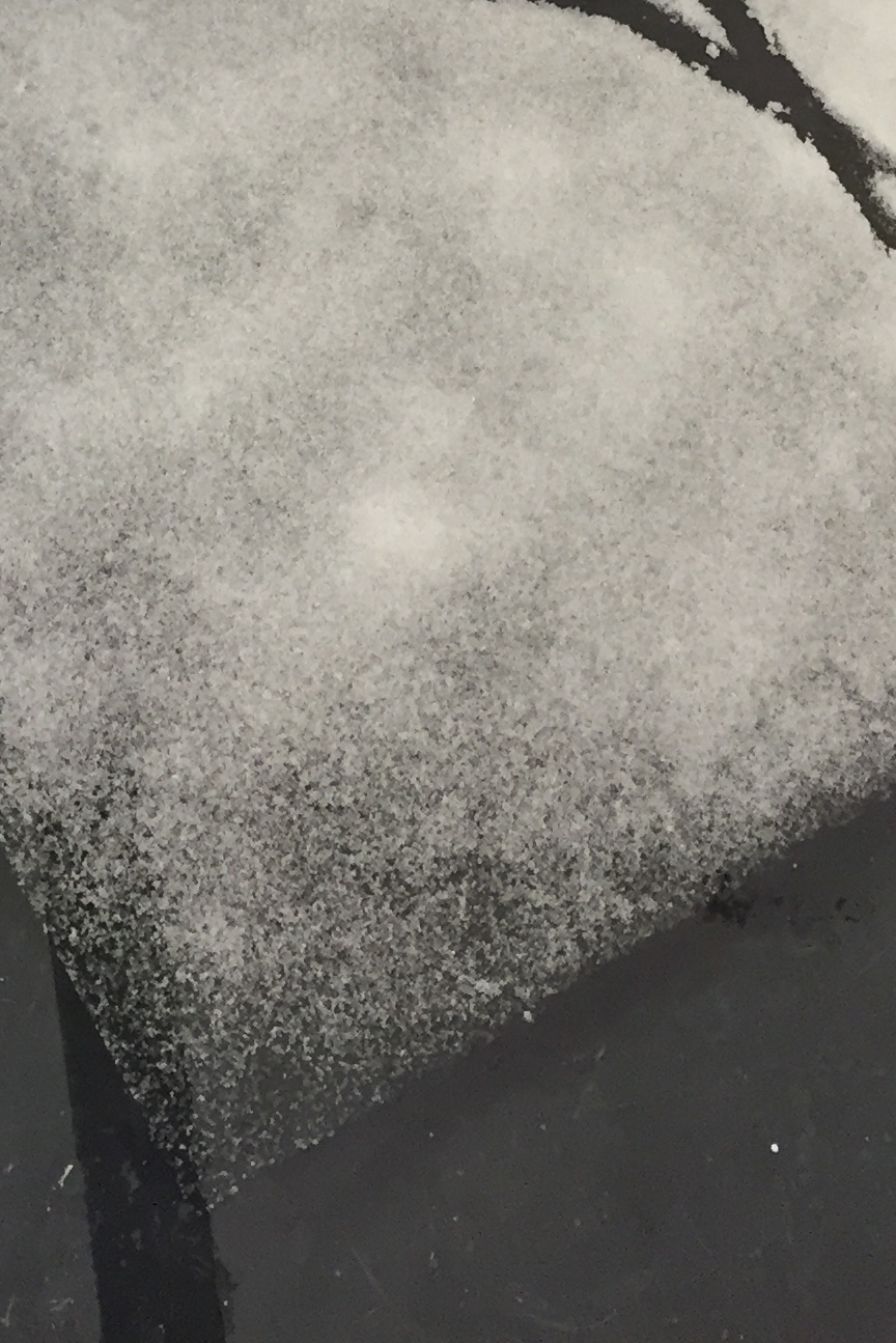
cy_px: -344
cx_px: 74
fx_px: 2836
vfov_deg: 23.8
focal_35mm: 76
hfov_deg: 17.7
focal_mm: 4.15
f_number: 2.2
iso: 64
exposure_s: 1/33
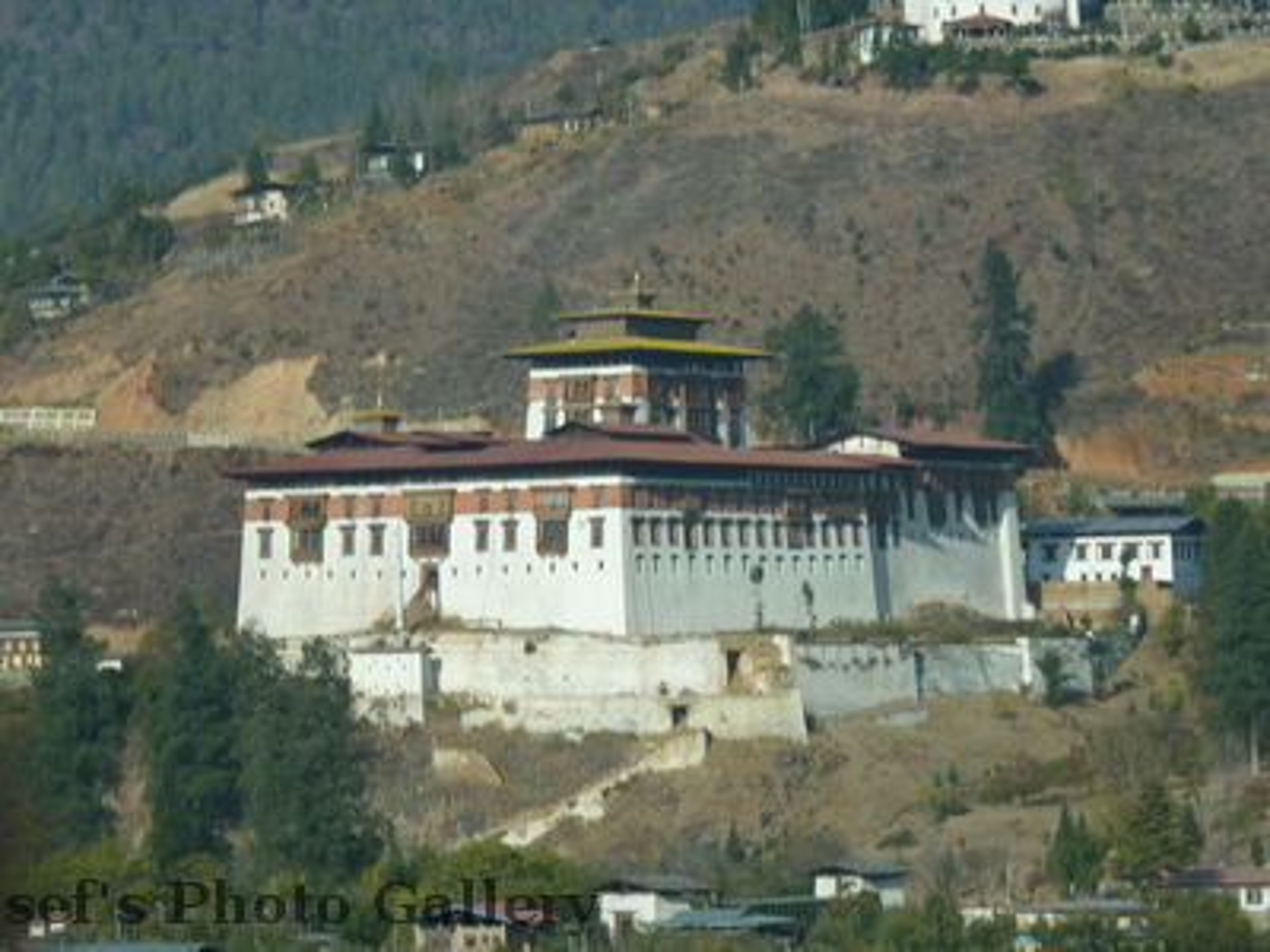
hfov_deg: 8.5
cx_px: 635
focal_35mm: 232
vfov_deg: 6.4
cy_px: 476
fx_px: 8512
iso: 160
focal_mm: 41.2
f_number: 4
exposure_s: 1/400
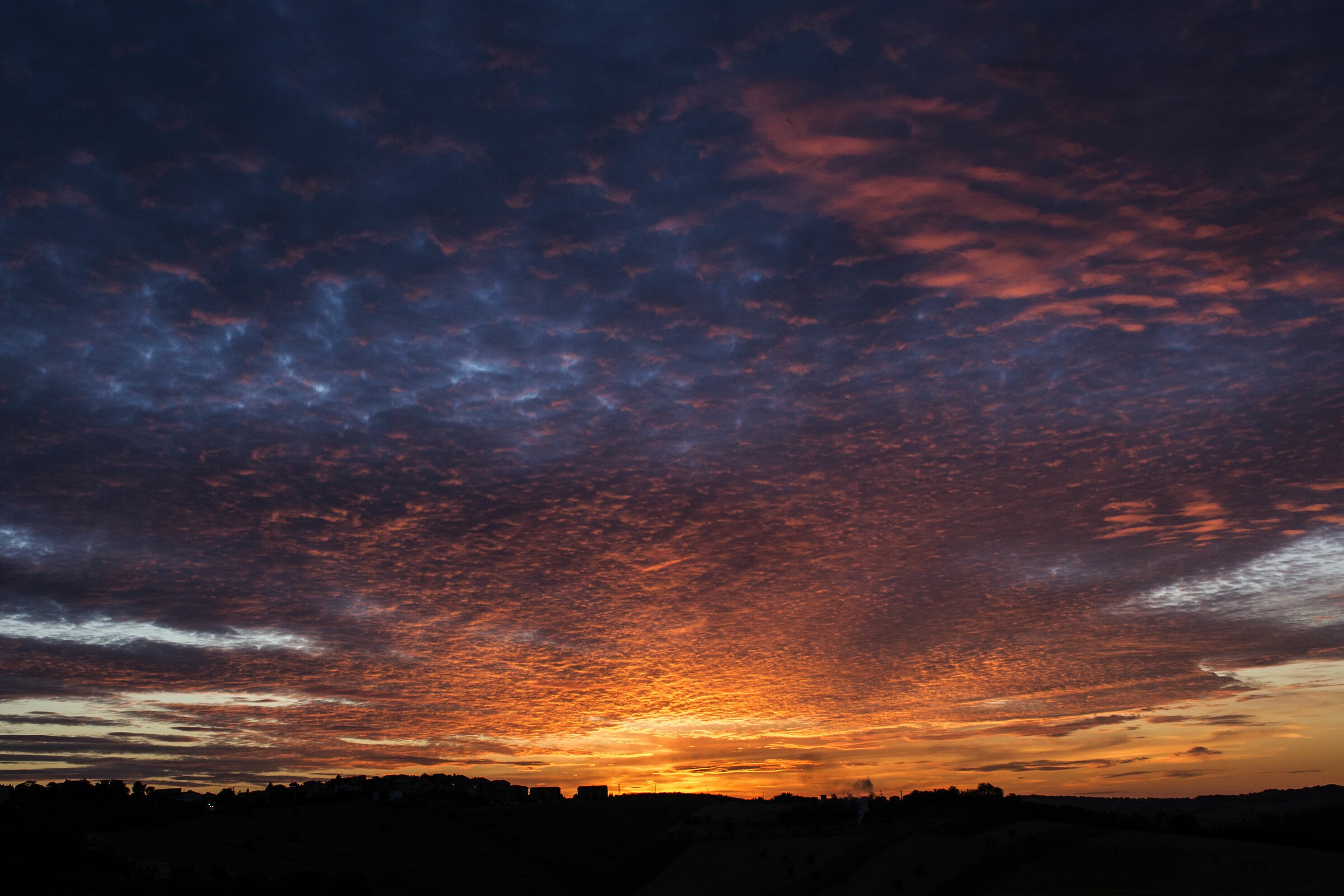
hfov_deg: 47.9
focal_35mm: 40
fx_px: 1512
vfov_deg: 33.0
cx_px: 672
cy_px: 448
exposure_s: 1/125
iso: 640
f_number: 8
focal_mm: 27
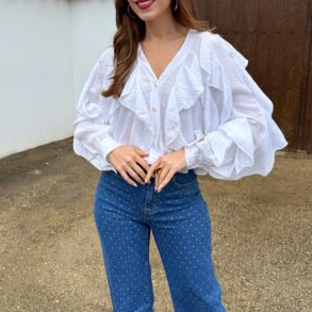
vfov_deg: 55.0
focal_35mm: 29
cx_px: 155
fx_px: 296
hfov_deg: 55.6
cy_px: 118
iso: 80
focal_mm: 6.76
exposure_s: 1/1018
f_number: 1.78
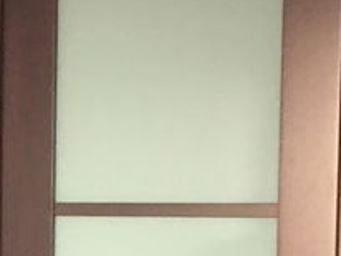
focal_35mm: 225
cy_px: 385
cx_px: -422
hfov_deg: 8.2
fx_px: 2219
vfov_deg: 6.5
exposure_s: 1/33
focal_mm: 4.15
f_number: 2.2
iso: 125
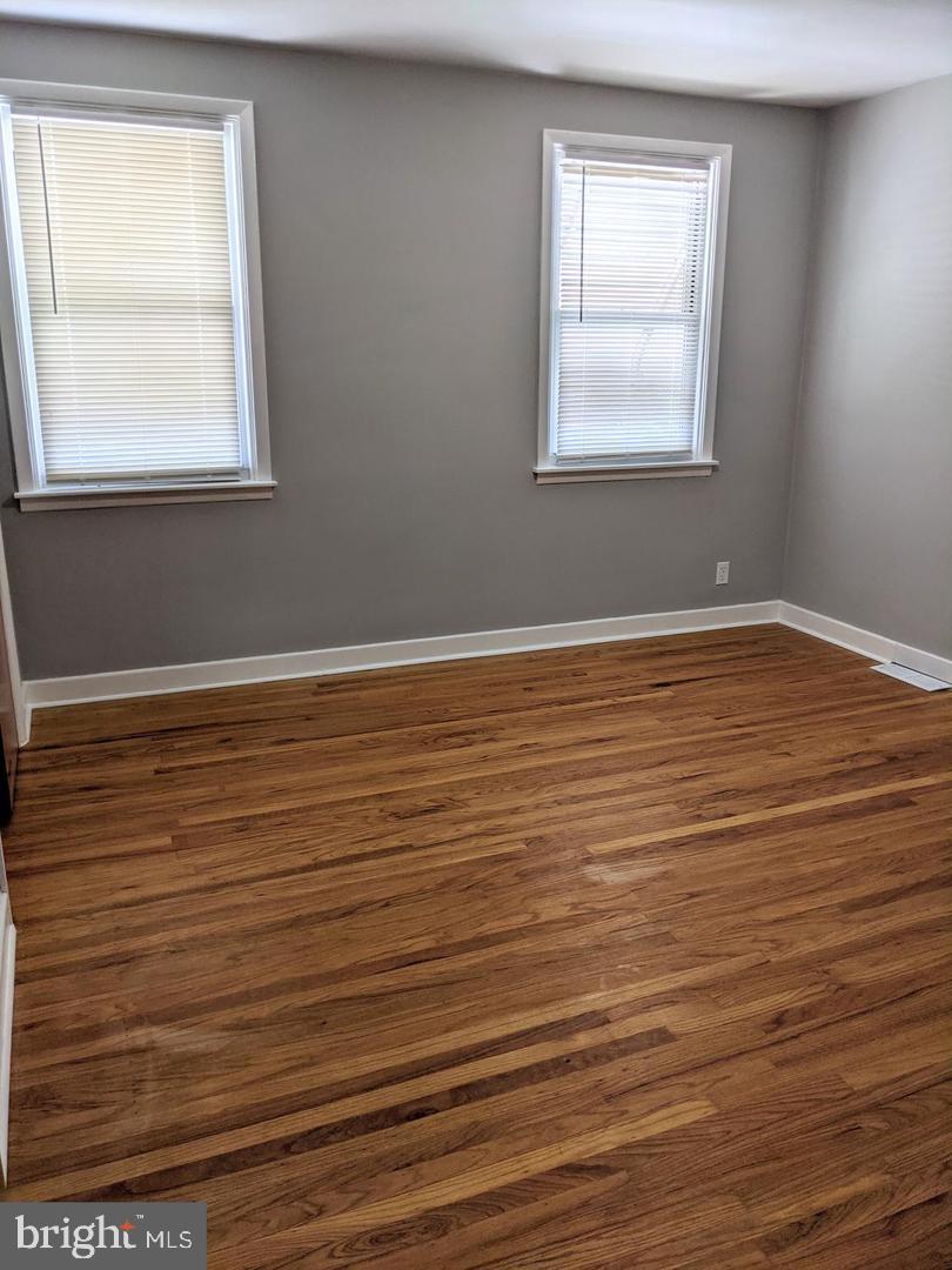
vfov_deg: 65.3
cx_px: 476
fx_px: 990
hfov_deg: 51.4
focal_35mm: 27
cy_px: 635
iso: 39
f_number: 1.73
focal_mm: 4.38
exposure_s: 1/86
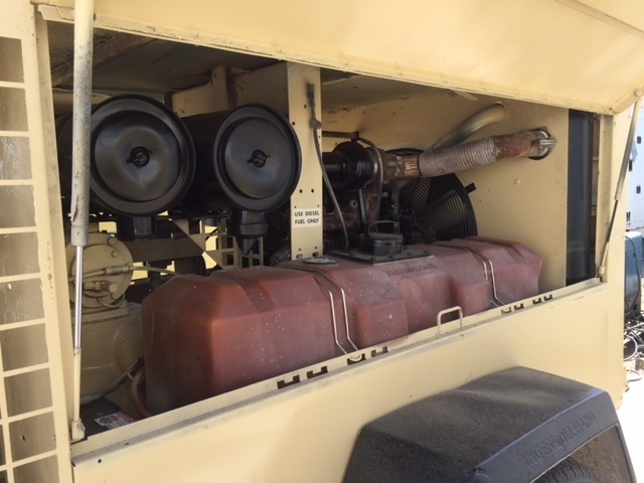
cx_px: 322
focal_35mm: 29
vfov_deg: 48.2
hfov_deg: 61.7
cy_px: 242
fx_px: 540
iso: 32
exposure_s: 1/408
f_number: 2.2
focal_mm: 4.15
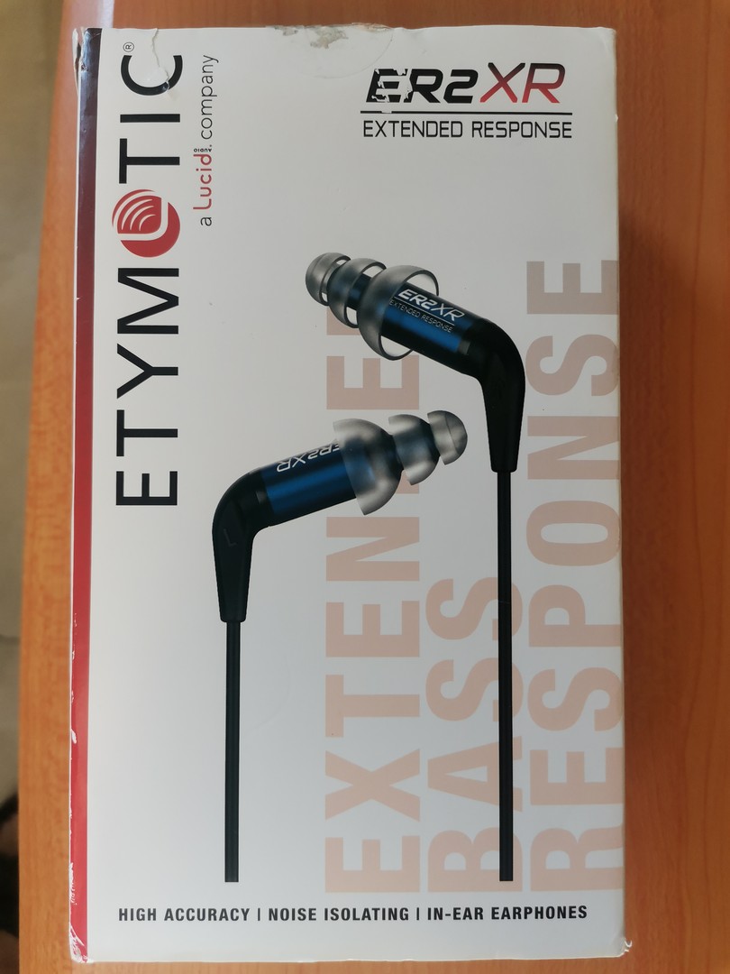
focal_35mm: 26
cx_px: 365
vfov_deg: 67.3
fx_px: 731
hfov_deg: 53.1
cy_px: 487
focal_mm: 4.75
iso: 100
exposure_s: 1/120
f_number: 1.8
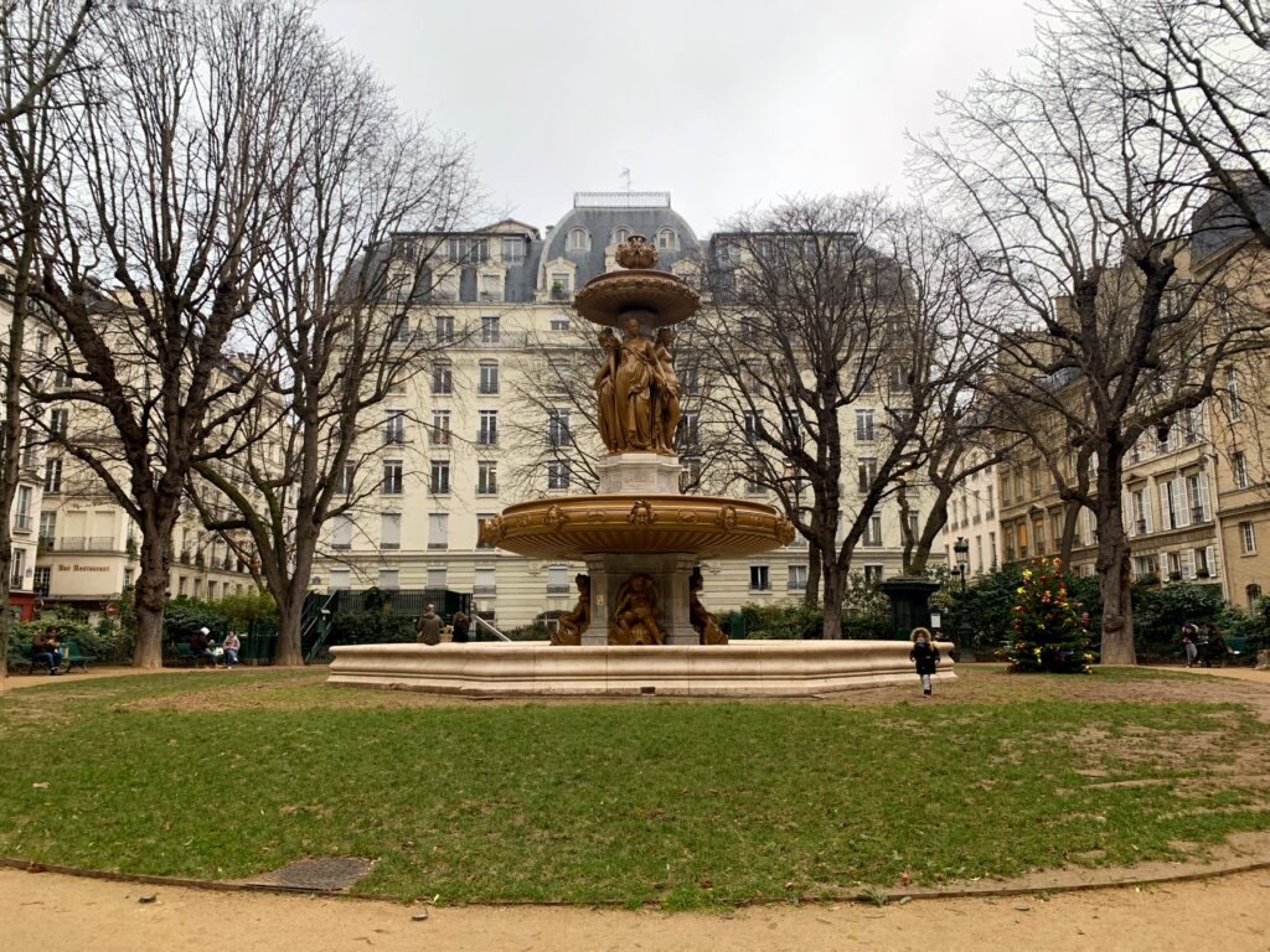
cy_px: 476
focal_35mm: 26
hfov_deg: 67.3
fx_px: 954
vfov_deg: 53.1
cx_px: 635
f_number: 1.8
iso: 50
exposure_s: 1/121
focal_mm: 4.25
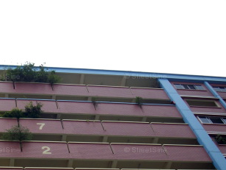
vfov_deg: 21.8
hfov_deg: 28.5
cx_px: 32
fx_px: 431
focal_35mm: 66
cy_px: 151
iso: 80
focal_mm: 6.2
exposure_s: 1/160
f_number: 5.6
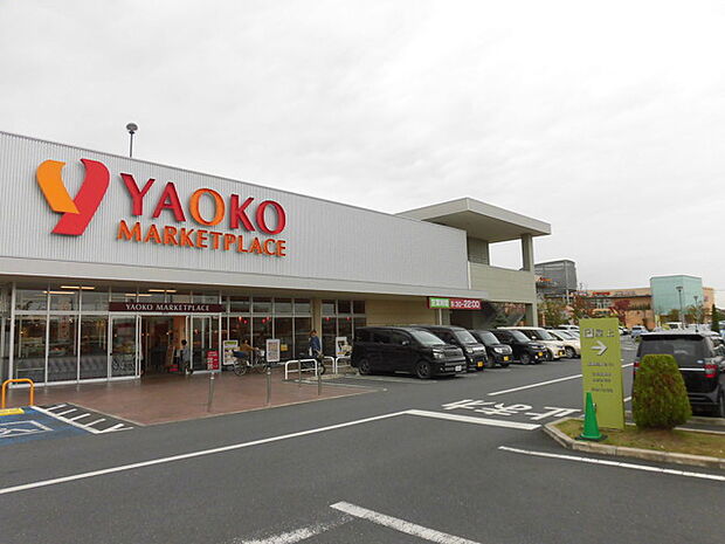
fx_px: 503
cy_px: 272
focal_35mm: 24
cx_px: 362
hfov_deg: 71.6
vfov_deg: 56.8
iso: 100
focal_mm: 4.3
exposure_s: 1/400
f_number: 3.1
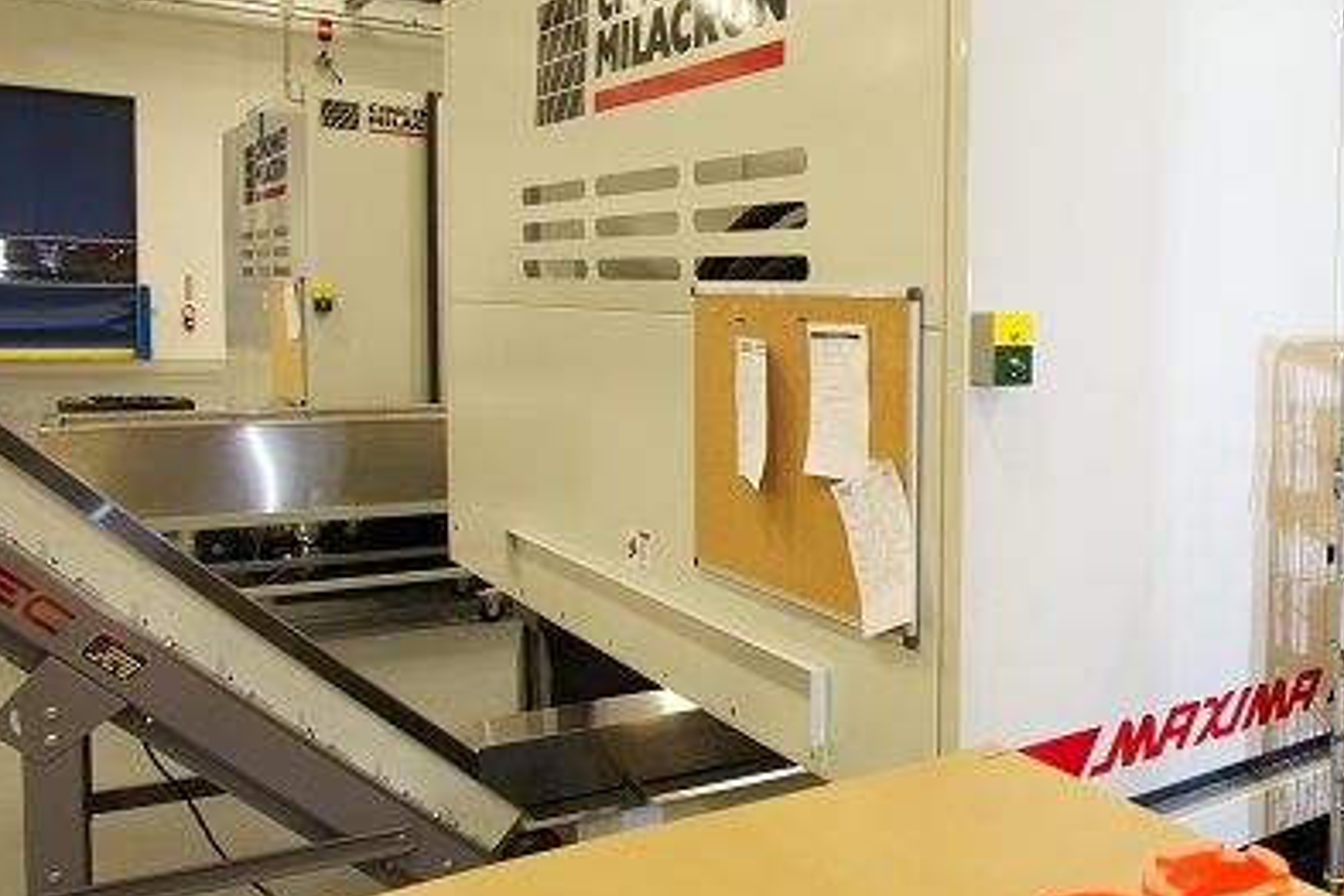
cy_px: 414
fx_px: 1232
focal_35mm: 33
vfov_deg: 39.9
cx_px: 1349
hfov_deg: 47.4
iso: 800
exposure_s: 1/40
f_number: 5.6
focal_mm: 16
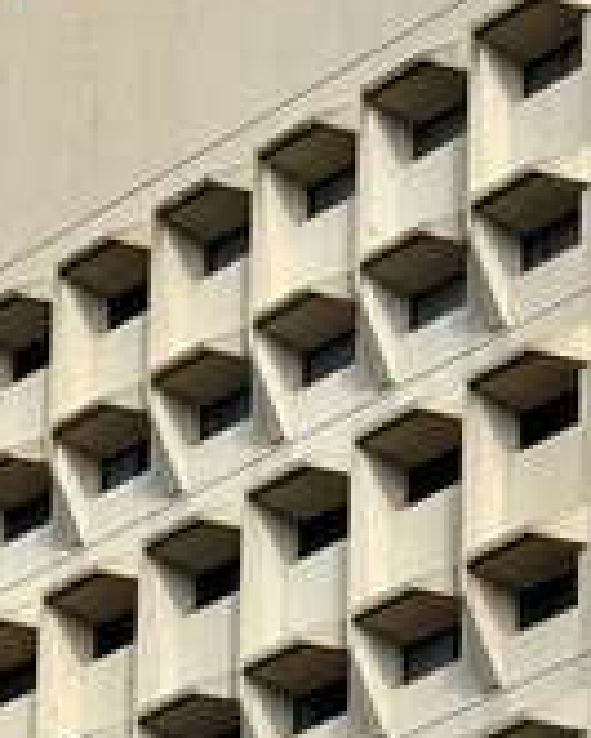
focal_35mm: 226
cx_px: 720
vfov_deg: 8.2
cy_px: 1365
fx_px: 4937
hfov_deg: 6.8
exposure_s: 1/4049
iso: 64
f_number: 1.78
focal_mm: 6.86
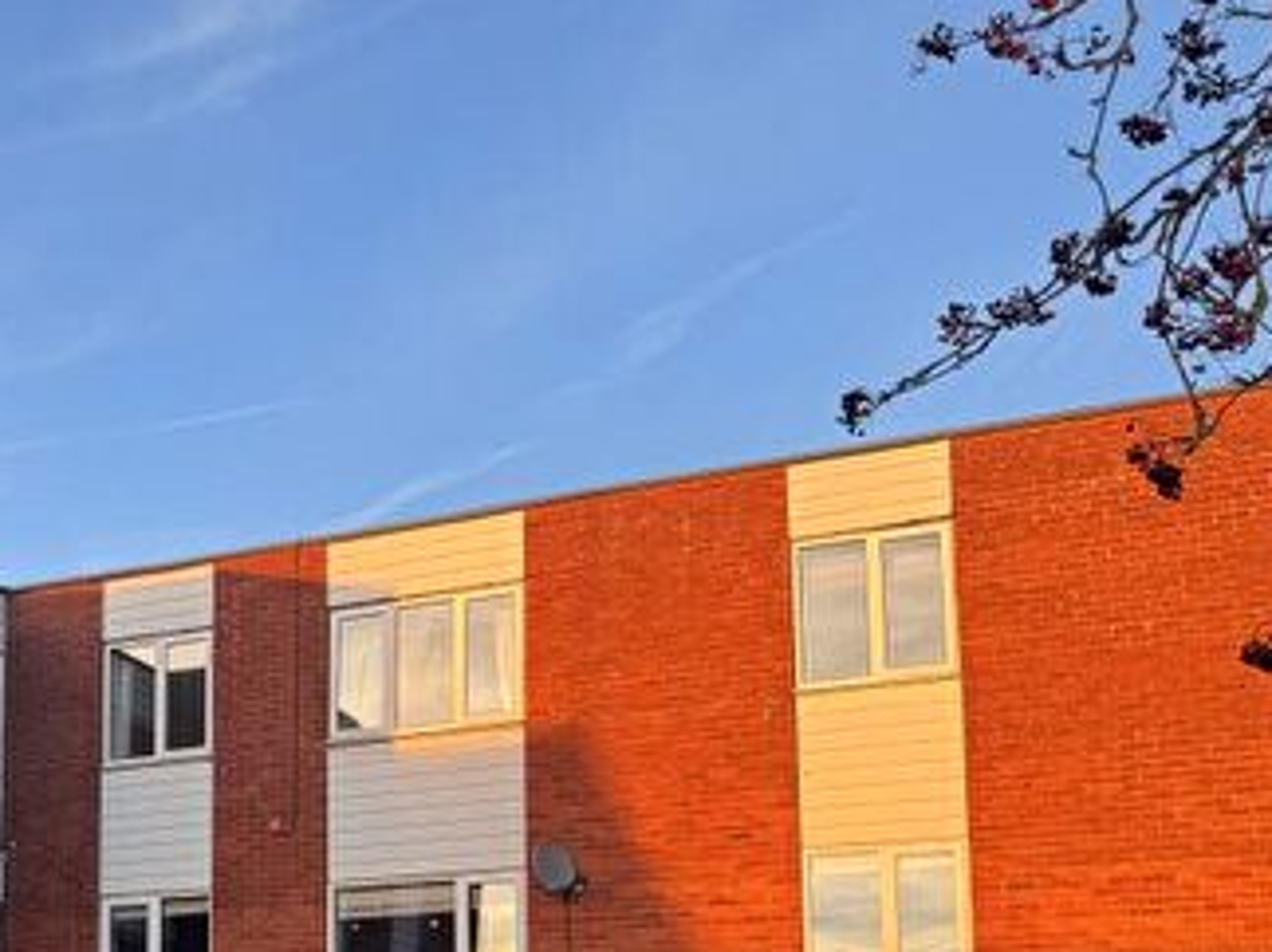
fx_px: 1910
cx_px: 39
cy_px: 934
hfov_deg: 34.0
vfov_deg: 26.6
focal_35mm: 52
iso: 80
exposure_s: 1/484
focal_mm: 6.76
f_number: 1.78
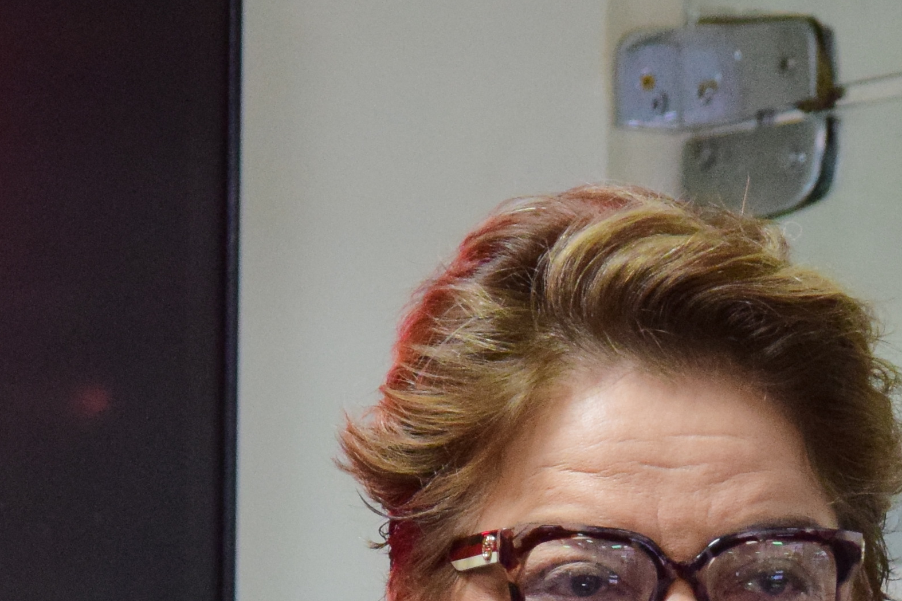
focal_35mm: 629
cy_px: 1066
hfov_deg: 3.3
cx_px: 277
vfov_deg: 2.2
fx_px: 15757
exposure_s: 1/80
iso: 1600
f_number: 5.3
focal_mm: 110
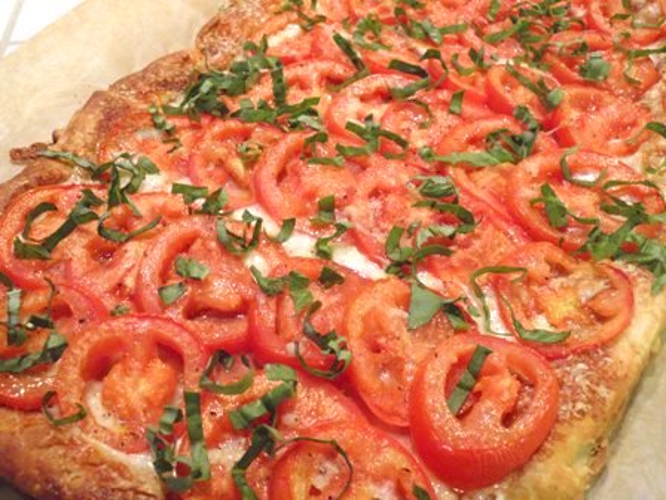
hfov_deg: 46.8
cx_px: 333
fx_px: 770
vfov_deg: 36.0
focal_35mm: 40
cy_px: 250
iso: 800
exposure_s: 1/40
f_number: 3.9
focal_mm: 7.25
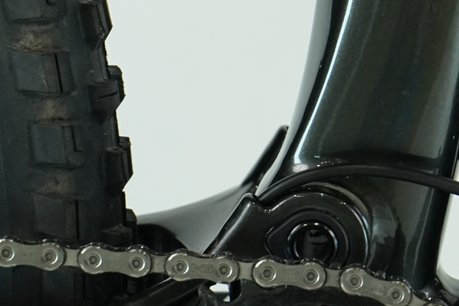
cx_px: 614
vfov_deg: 6.0
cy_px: -142
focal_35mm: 225
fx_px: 2868
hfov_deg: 9.0
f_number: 5.6
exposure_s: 1/200
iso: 1600
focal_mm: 70
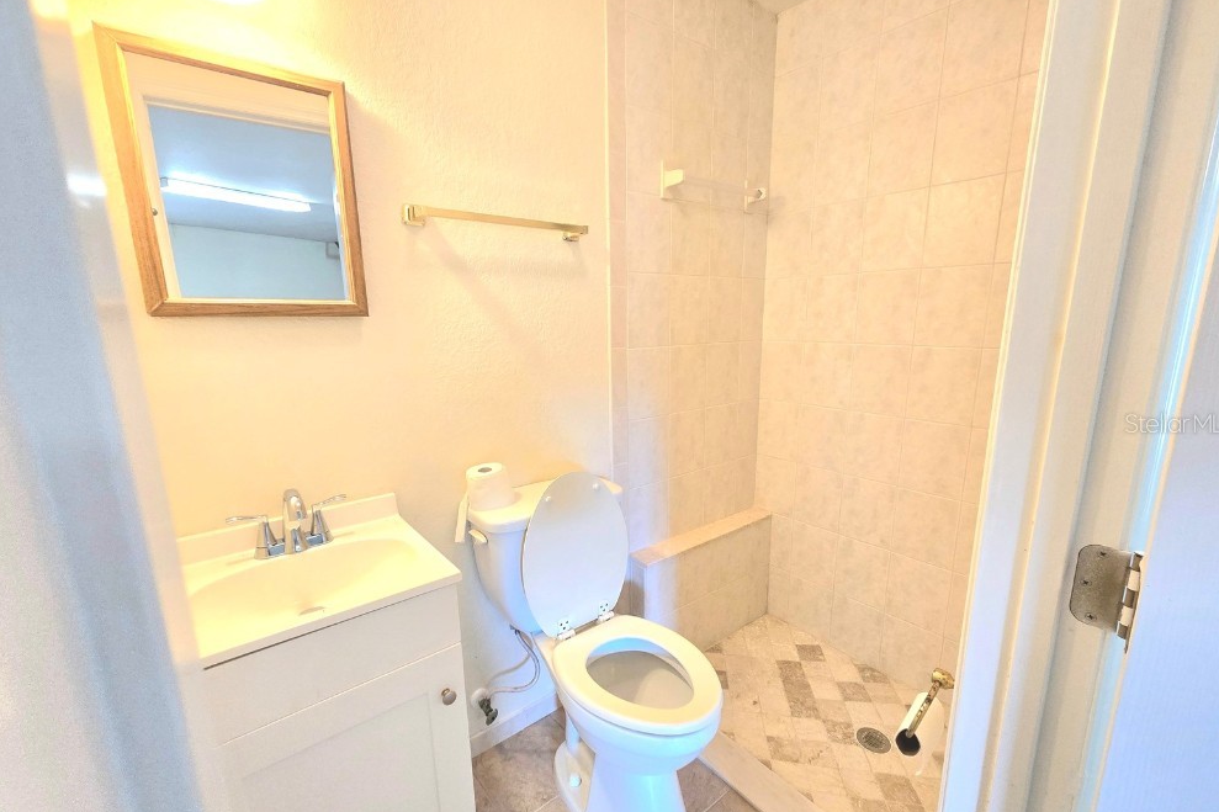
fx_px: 474
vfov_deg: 81.1
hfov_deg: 104.3
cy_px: 423
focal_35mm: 14
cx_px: 610
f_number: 2.2
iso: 160
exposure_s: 1/60.2
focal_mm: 2.2
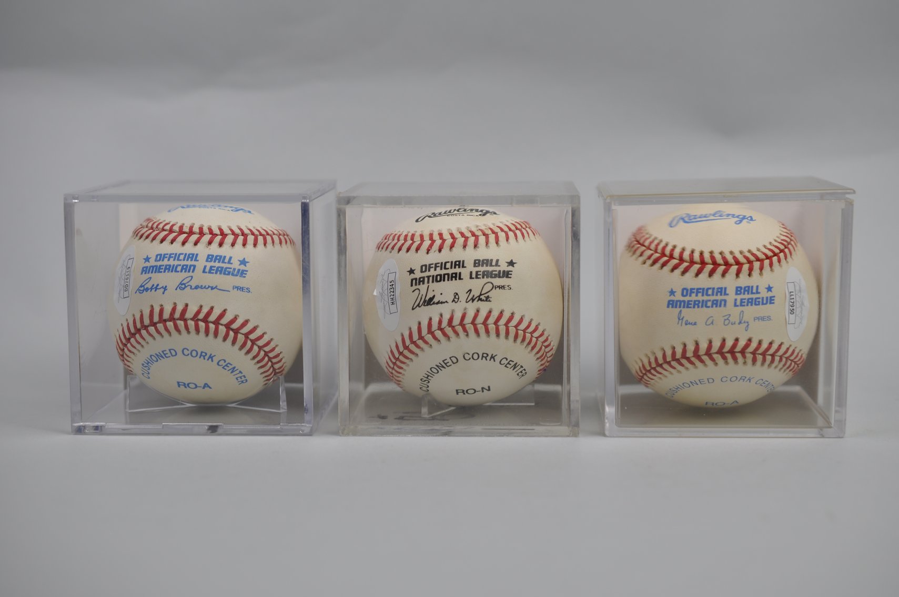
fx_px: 1496
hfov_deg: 33.4
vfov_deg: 22.6
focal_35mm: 60
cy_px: 298
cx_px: 450
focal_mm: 40
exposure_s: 1/80
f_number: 4.5
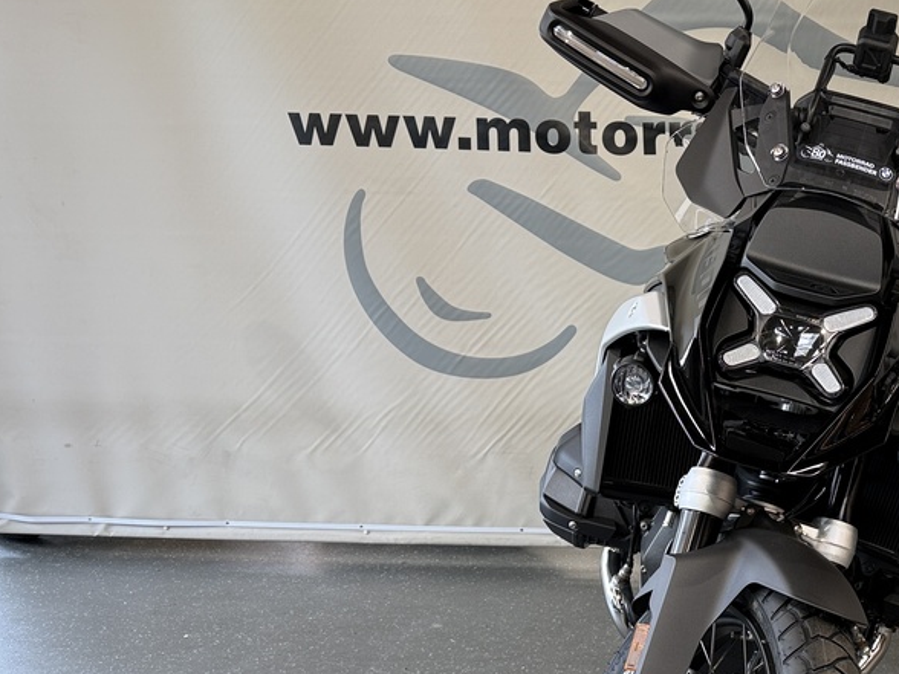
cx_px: 786
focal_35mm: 49
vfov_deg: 29.5
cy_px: 439
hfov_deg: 36.8
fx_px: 1273
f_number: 1.78
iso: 100
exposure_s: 1/100
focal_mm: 6.76
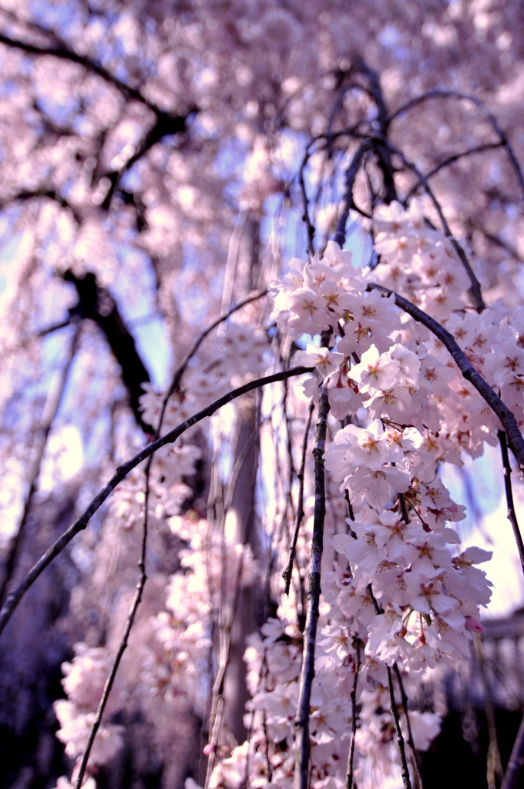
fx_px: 788
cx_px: 262
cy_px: 394
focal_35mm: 36
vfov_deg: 53.2
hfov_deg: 36.8
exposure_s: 1/320
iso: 200
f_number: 5
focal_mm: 24
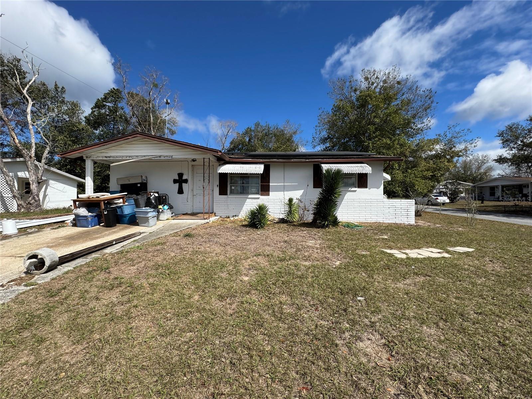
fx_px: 215
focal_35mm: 14
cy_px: 200
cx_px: 266
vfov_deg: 85.7
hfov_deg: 102.1
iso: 50
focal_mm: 2.22
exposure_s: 1/2494
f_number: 2.2
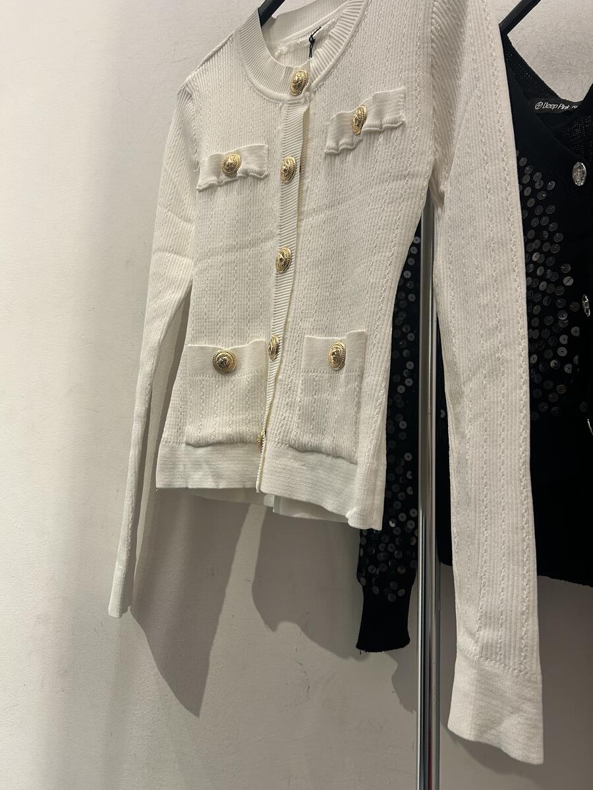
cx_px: 296
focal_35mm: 26
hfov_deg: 53.1
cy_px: 395
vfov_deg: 67.3
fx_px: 594
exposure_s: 1/50
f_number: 1.5
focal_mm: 5.7
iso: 100
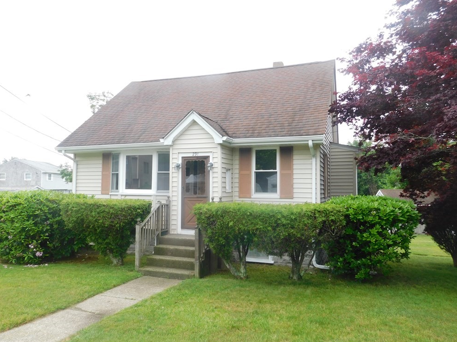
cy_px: 171
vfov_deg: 53.0
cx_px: 221
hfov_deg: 67.3
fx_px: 343
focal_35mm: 26
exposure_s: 1/250
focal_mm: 4.5
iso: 125
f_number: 3.1
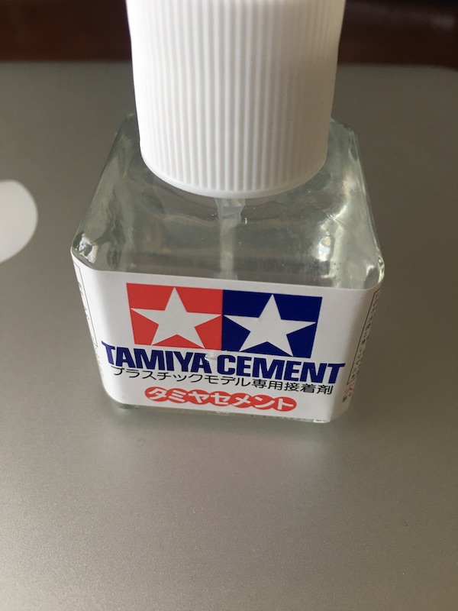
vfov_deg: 61.7
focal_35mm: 29
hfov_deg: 48.2
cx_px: 229
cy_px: 306
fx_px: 512
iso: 50
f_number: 2.2
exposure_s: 1/15
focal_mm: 4.15
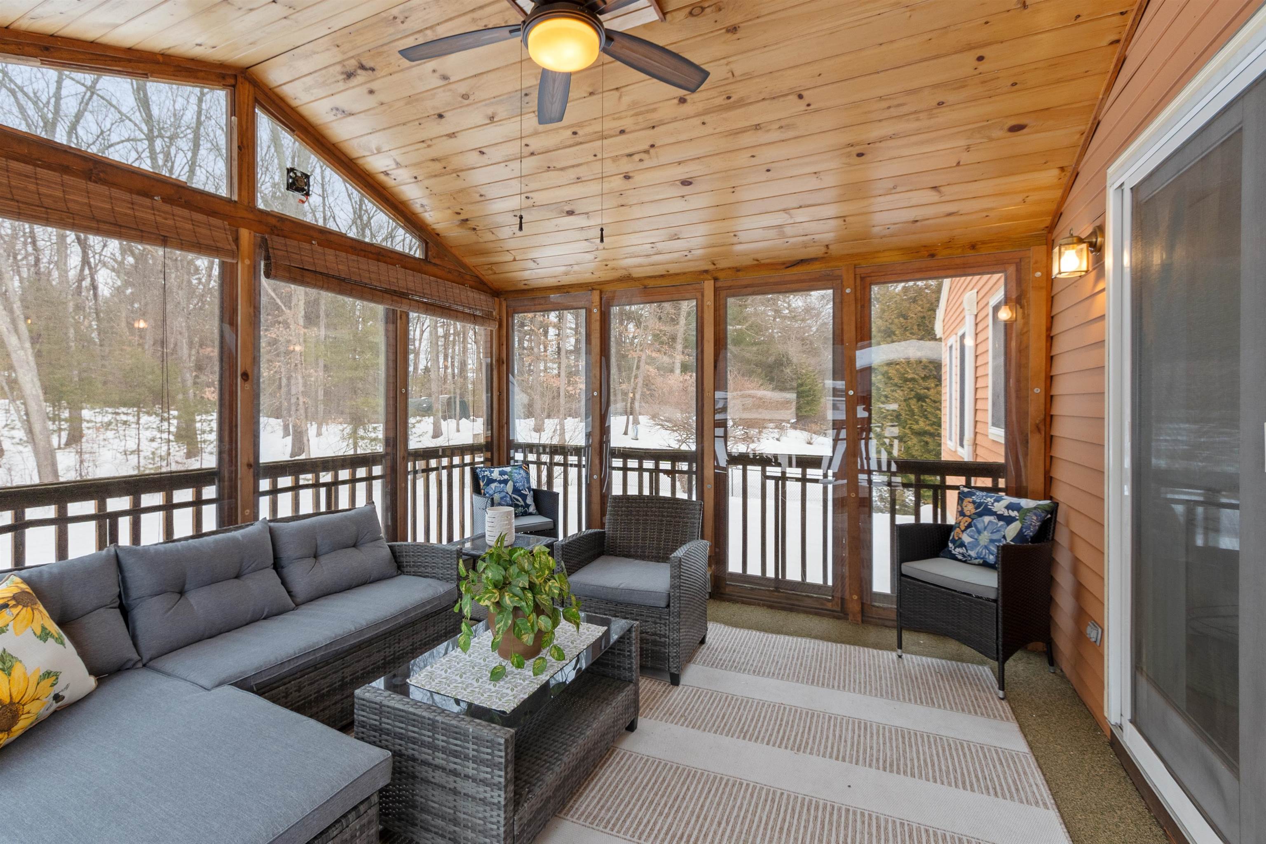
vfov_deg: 77.3
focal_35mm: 15
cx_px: 633
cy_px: 422
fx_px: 527
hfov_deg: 100.4
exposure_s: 1/4
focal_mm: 10
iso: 320
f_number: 8
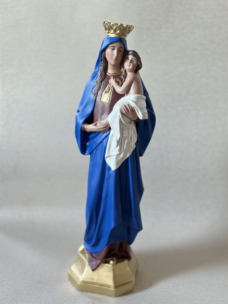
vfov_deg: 39.7
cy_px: 152
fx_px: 422
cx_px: 114
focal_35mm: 48
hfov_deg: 30.3
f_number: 1.78
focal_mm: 6.86
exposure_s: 1/60
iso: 320
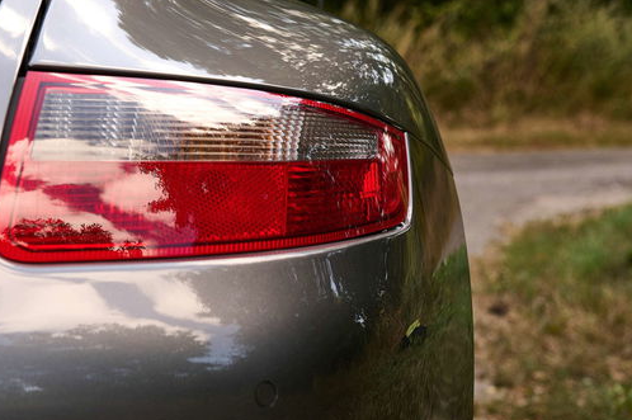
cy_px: 180
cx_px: 207
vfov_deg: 12.7
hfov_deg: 18.9
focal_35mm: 108
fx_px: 1894
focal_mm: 70
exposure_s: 1/400
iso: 1000
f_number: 6.3
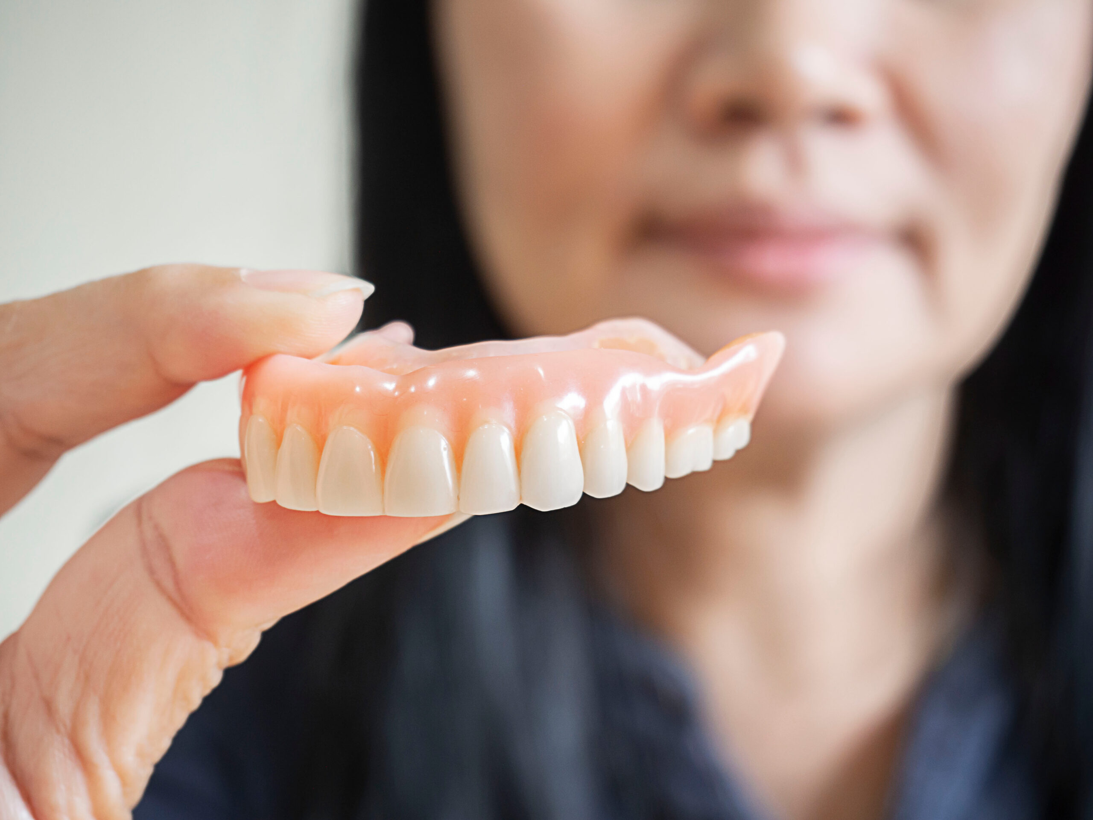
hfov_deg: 23.3
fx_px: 2652
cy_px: 410
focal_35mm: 84
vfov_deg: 17.6
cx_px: 546
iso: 200
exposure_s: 1/20
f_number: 5.6
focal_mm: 42
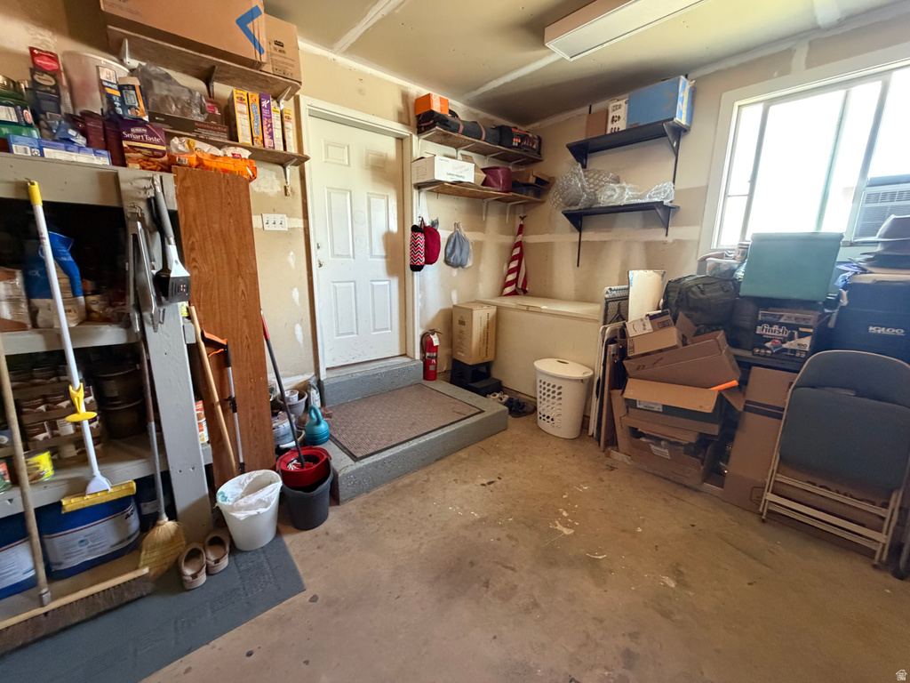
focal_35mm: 14
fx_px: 368
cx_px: 455
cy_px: 342
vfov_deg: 85.7
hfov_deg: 102.1
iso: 640
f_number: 2.2
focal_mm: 2.22
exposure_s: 1/60
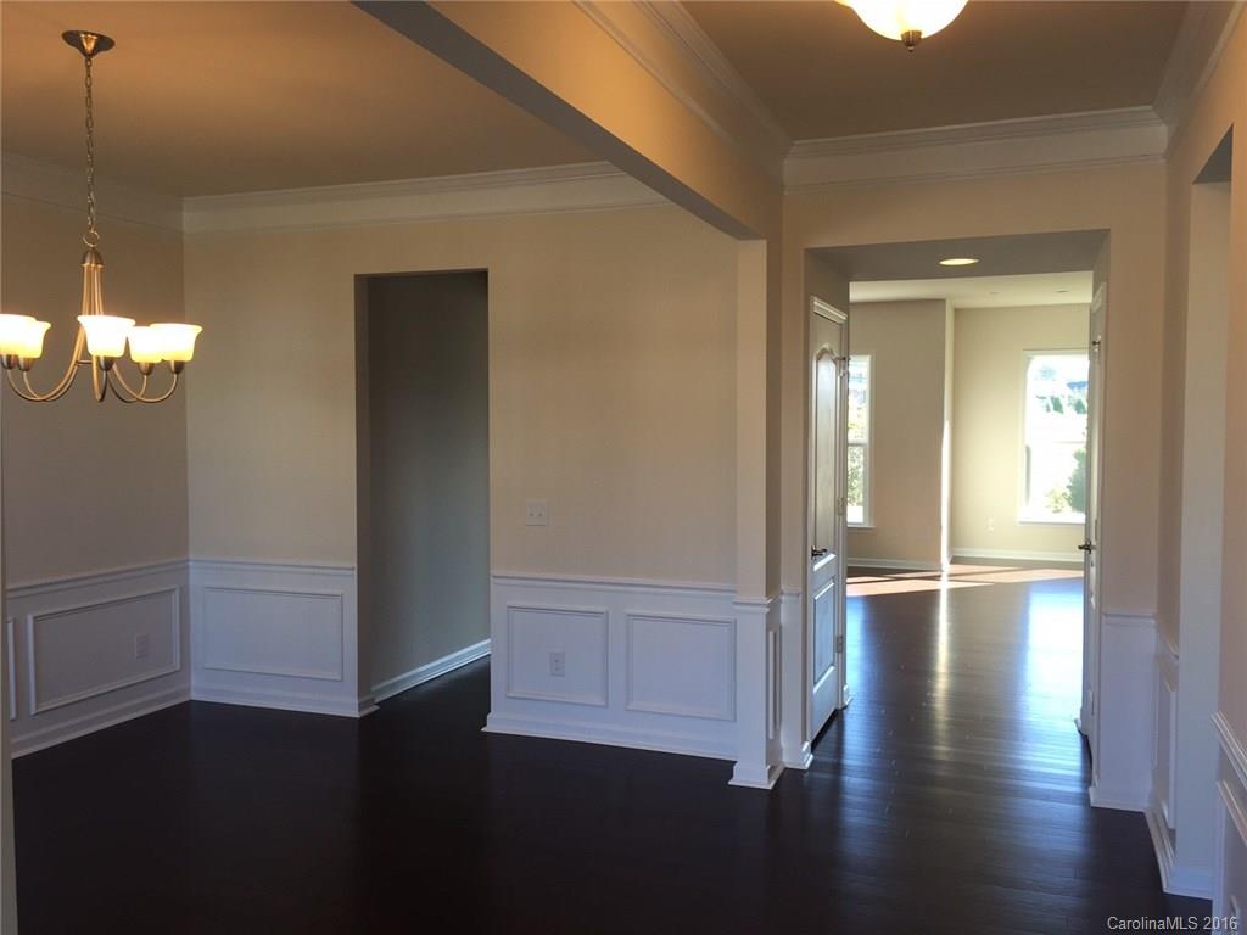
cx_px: 624
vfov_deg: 48.2
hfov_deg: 61.7
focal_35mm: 29
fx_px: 1045
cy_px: 468
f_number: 2.2
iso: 32
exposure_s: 1/60
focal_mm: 4.15
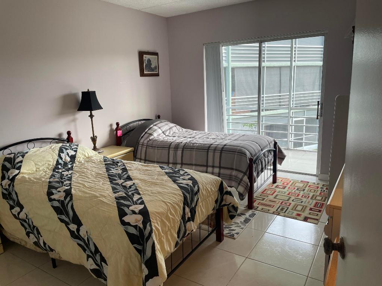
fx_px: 287
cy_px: 143
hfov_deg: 67.3
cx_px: 191
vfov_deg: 53.1
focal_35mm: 26
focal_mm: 4.2
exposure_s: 1/120
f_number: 1.6
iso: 50
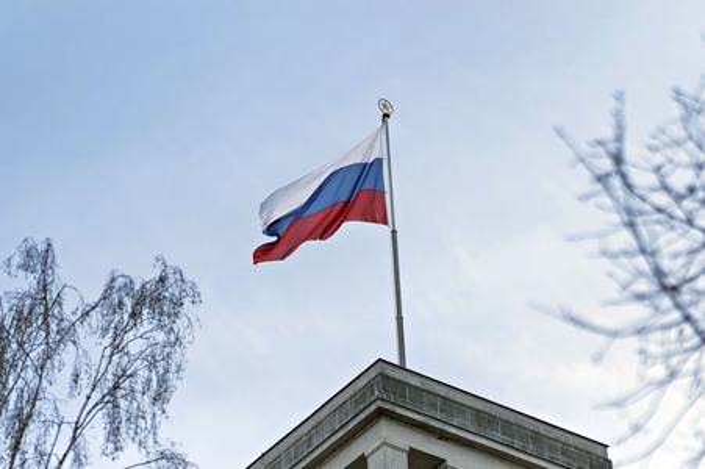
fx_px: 2485
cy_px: 234
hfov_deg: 16.1
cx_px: 352
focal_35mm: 127
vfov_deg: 10.8
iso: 100
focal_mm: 85
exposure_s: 1/8000
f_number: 1.4
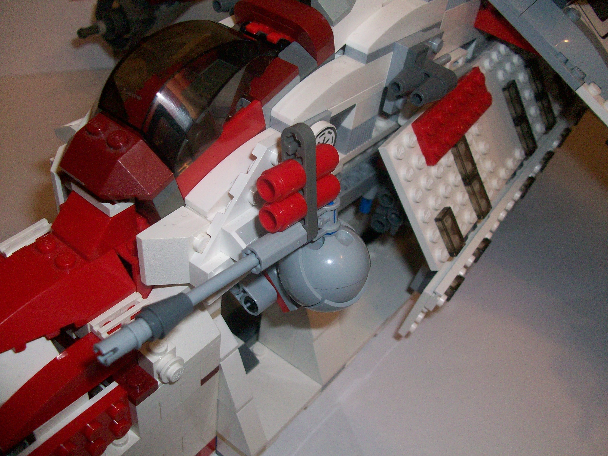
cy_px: 228
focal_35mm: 34
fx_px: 597
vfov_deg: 41.8
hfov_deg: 54.0
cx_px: 304
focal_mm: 5.7
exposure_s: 1/60
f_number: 2.8
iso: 160
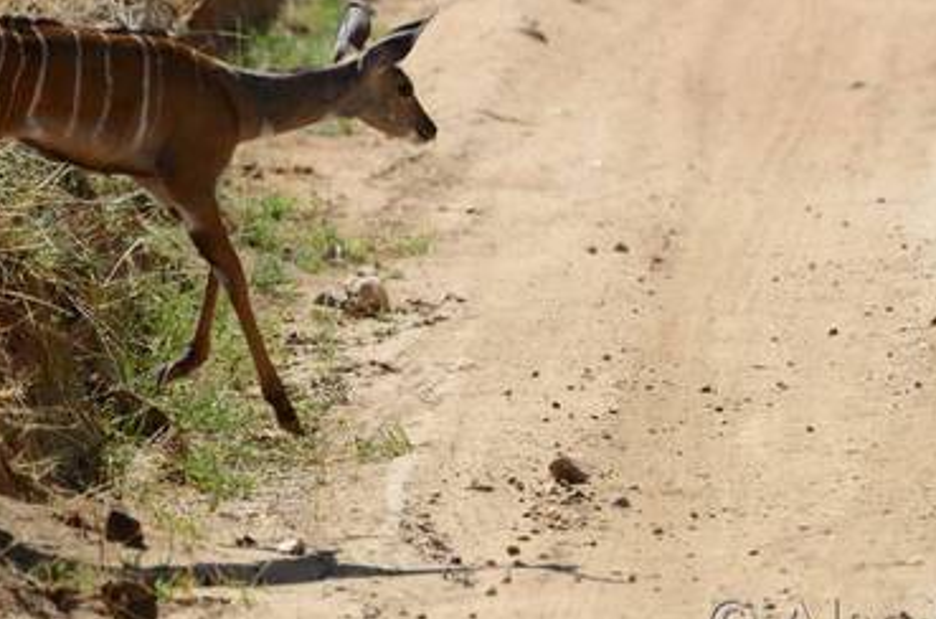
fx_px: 22847
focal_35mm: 881
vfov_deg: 1.6
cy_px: 95
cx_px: 413
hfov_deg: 2.3
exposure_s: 1/640
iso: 125
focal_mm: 310
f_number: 5.3
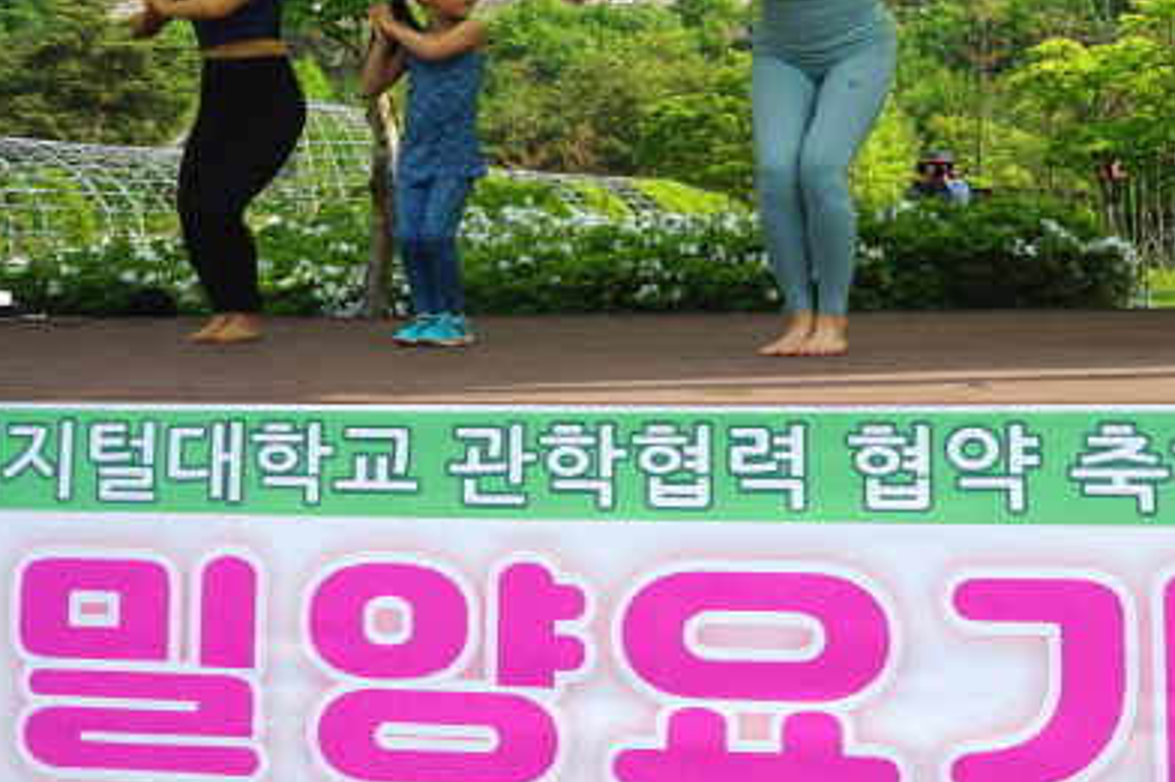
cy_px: 171
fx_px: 1599
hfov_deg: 38.8
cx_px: 944
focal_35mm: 49
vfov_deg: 27.0
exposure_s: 1/100
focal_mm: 24
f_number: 10
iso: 100
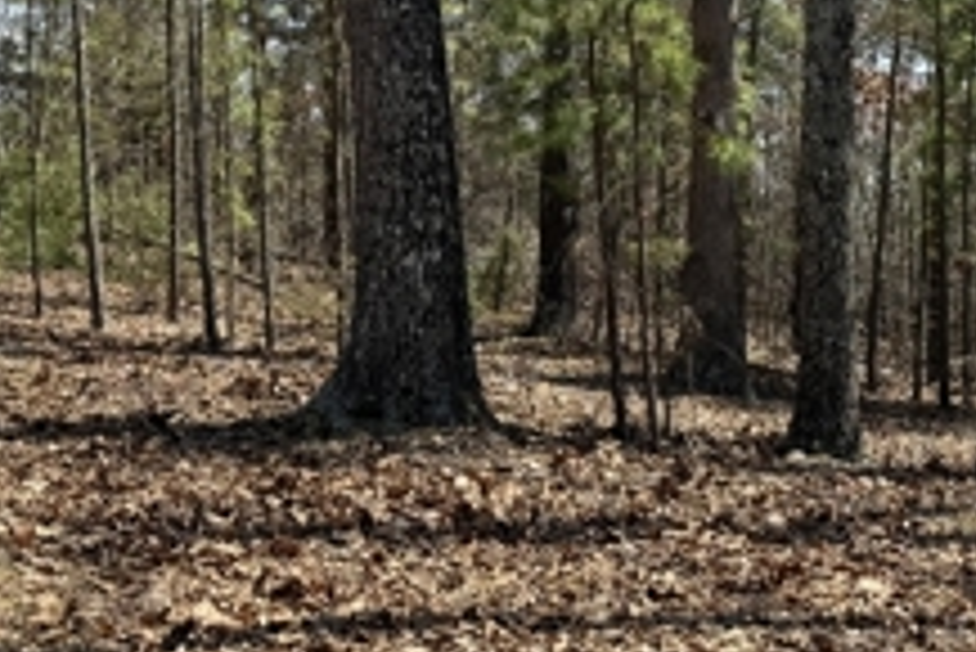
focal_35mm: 92
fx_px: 2496
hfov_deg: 22.1
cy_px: 76
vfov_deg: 14.7
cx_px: 621
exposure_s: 1/2494
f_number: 1.78
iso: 80
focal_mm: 6.76
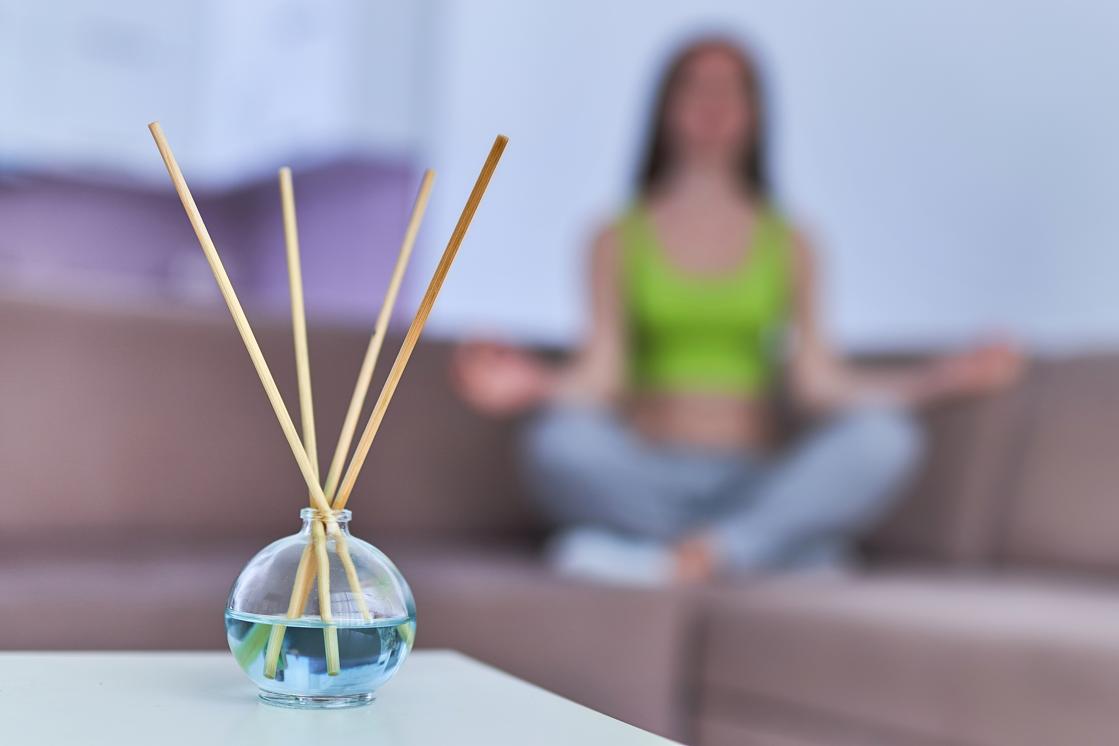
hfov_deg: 43.6
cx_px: 560
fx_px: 1399
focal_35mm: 45
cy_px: 373
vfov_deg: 29.9
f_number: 2
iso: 100
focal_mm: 30
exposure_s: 1/60
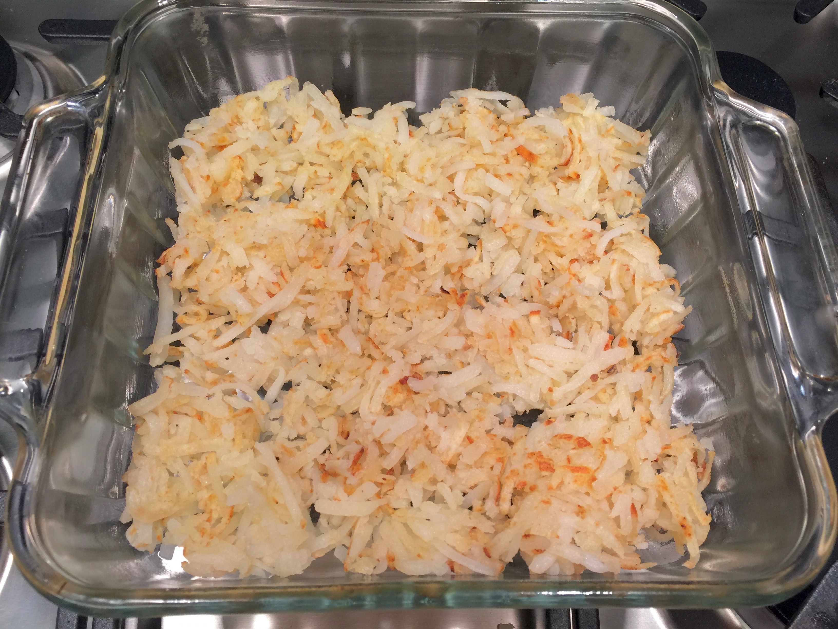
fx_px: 702
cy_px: 314
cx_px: 419
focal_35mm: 29
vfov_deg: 48.2
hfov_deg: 61.7
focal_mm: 4.15
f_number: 2.2
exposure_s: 1/40
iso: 32
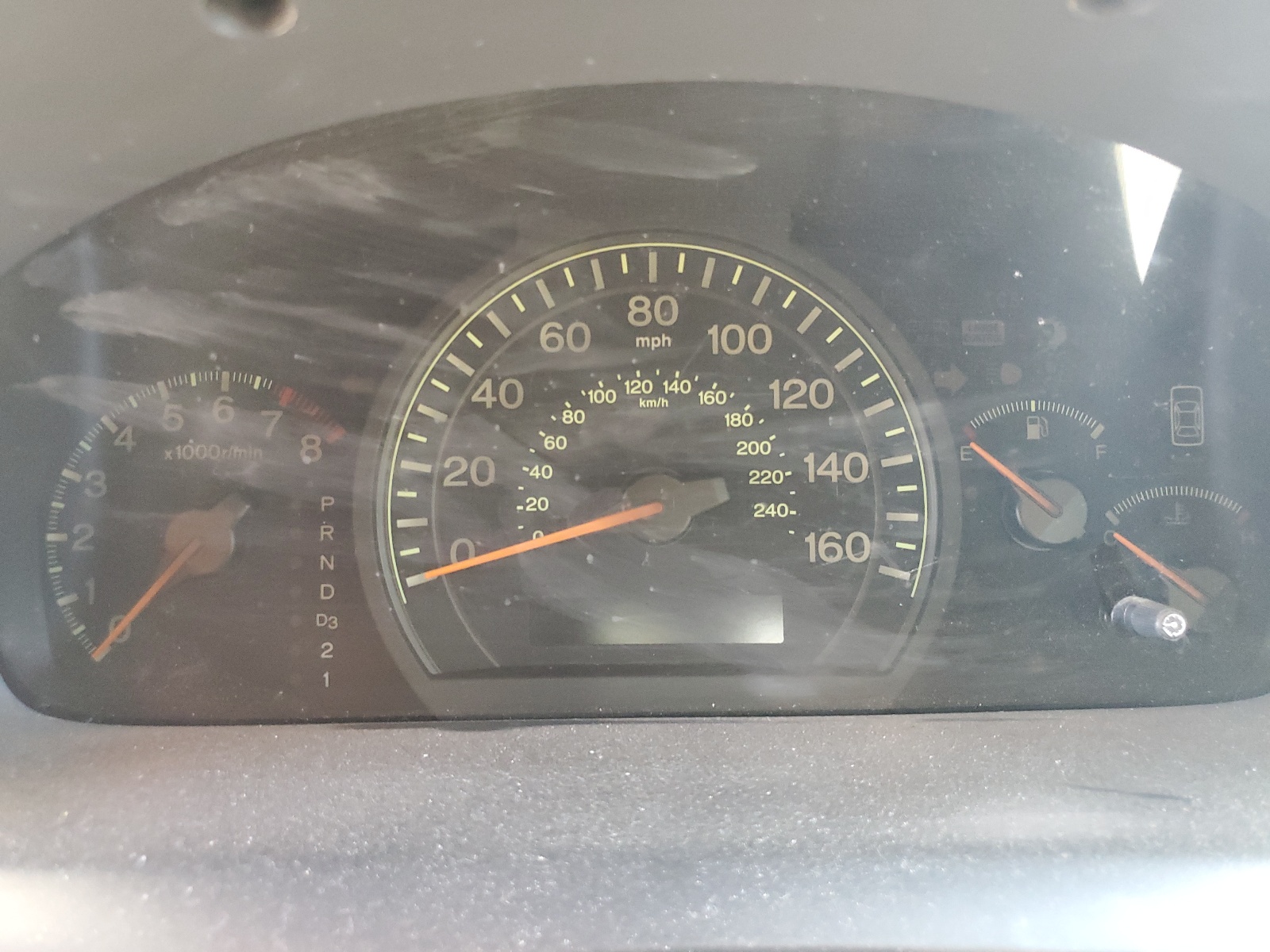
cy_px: 476
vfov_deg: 53.1
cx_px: 635
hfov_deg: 67.3
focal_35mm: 26
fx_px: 954
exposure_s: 1/60.2
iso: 382
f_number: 1.5
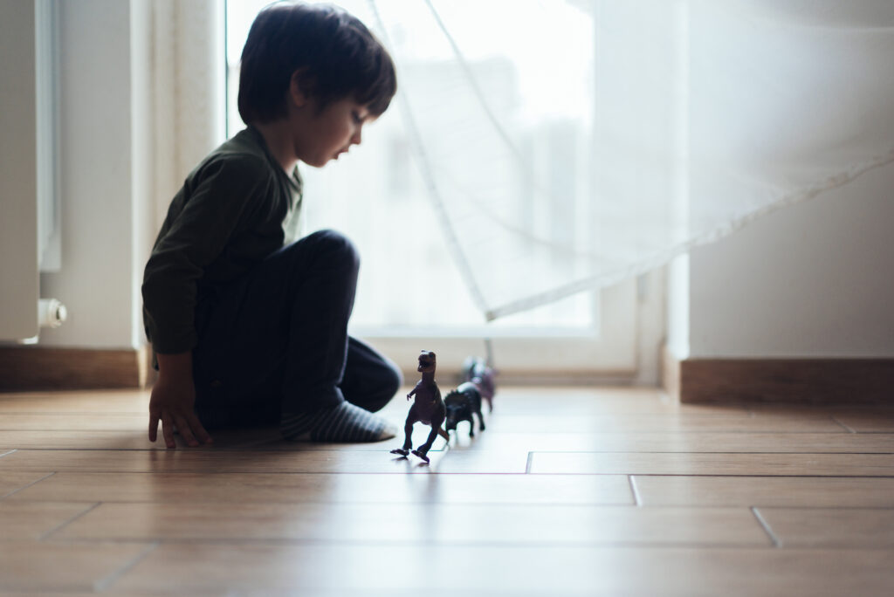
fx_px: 1242
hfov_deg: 39.6
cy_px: 298
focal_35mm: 50
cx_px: 447
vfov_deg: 27.0
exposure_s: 1/800
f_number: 1.4
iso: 250
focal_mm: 50
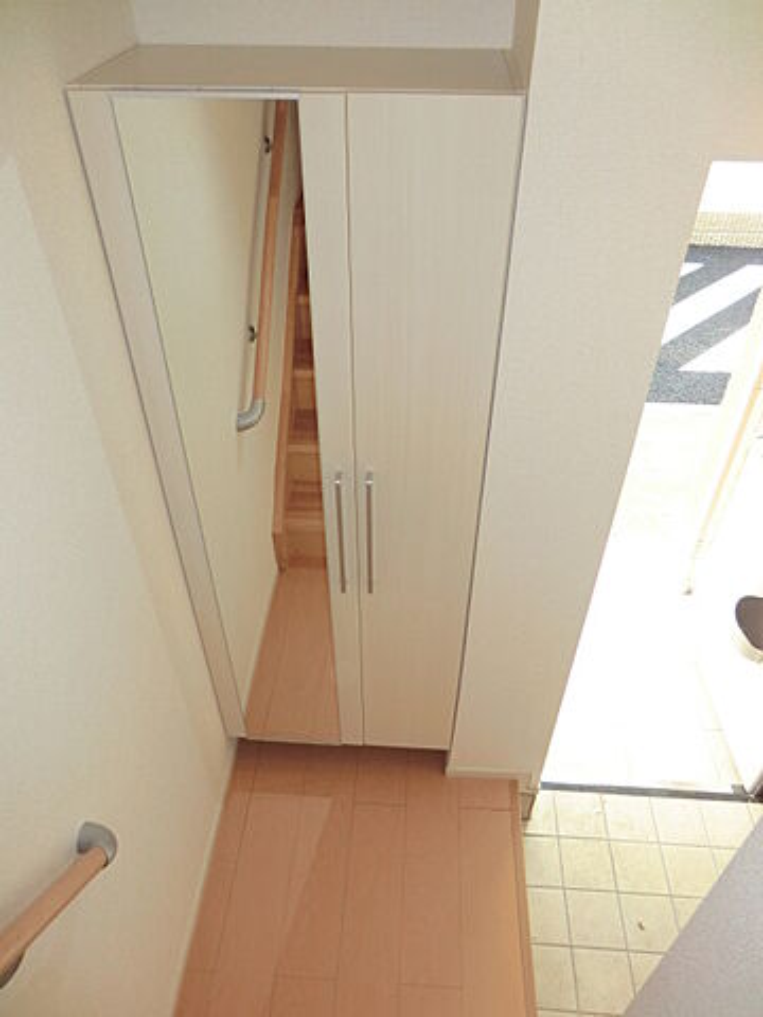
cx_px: 382
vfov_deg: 71.6
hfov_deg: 56.8
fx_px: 705
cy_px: 508
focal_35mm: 24
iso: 160
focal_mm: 4.3
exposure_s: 1/60
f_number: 3.2
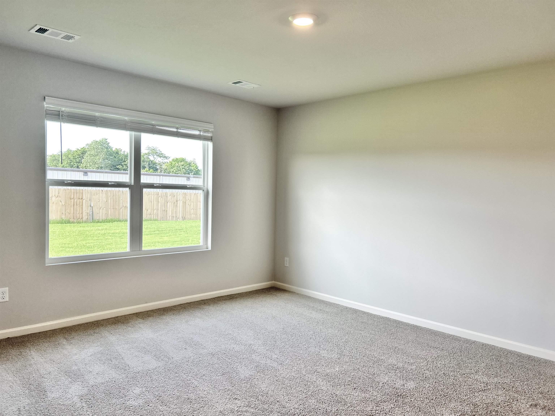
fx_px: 417
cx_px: 278
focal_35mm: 26
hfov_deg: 67.3
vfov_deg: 53.1
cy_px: 208
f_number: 1.5
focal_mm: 5.7
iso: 40
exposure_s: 1/120
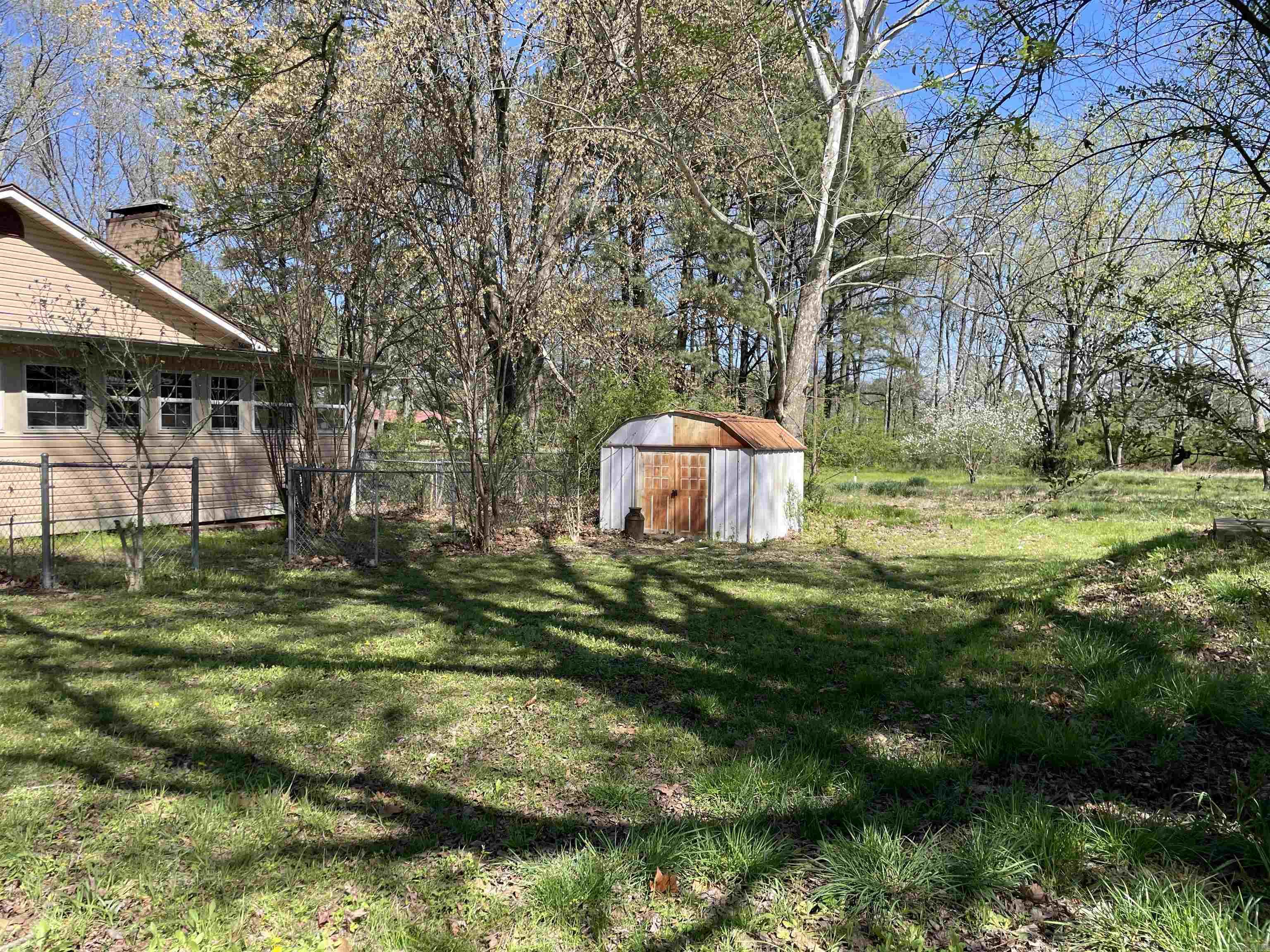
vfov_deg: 53.1
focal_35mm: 26
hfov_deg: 67.3
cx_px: 635
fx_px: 954
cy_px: 476
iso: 32
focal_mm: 4.2
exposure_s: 1/1383
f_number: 1.6
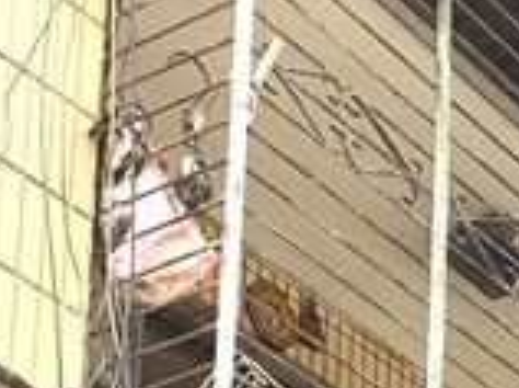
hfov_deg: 11.3
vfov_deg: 8.0
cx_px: 1035
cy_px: 1174
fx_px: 2365
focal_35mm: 158
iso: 25
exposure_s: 1/135
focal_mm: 4.25
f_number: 1.8
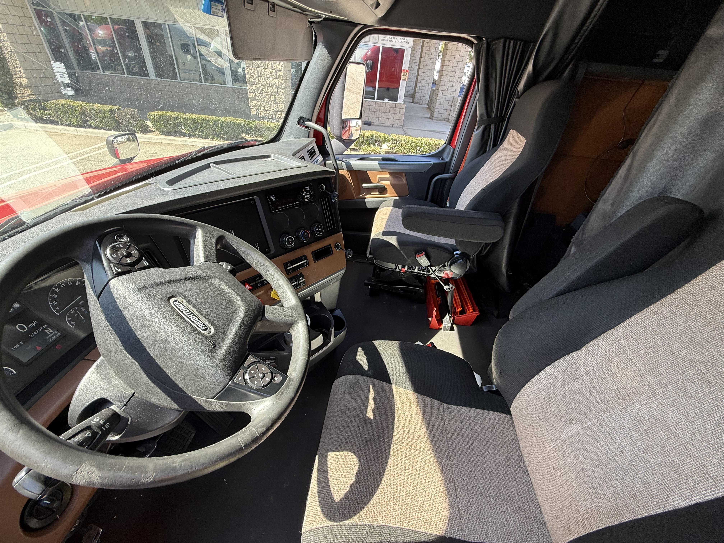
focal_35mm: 14
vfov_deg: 85.7
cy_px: 272
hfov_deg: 102.1
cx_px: 362
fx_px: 293
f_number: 2.2
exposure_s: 1/99
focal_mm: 2.22
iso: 80
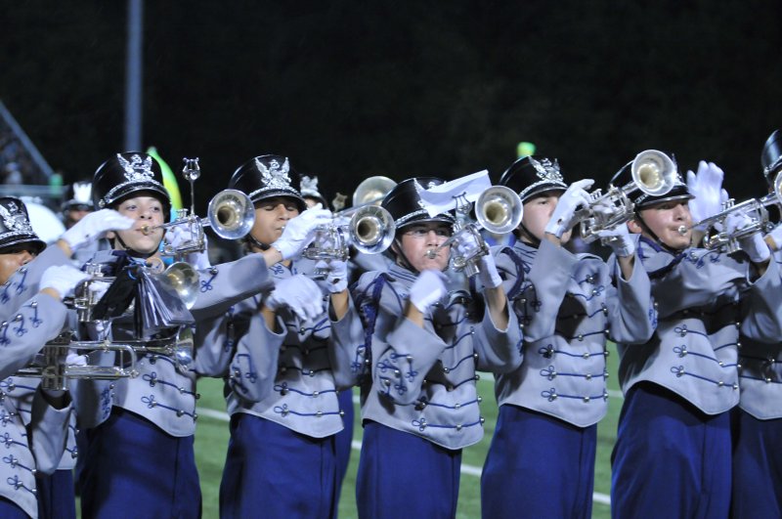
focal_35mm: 105
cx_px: 391
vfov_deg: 13.0
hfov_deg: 19.5
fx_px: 2278
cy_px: 260
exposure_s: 1/160
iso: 1600
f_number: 2.8
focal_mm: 70
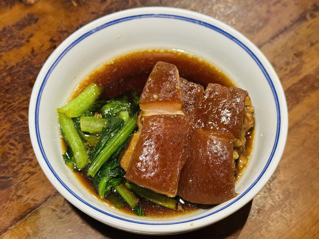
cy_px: 120
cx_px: 160
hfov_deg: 39.7
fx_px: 442
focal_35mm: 48
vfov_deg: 30.3
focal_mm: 6.86
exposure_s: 1/40
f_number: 1.78
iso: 320
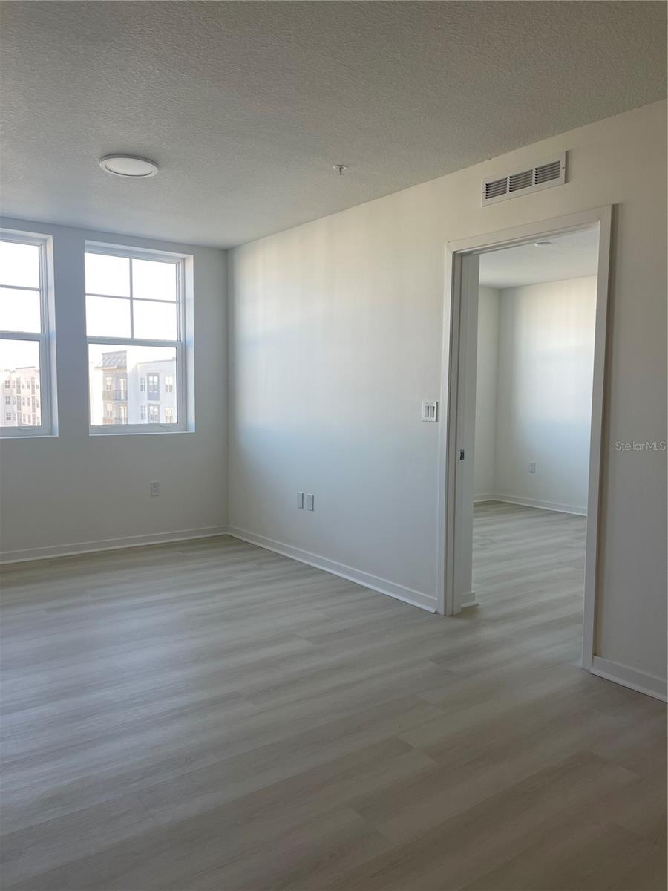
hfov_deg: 54.9
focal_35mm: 25
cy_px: 446
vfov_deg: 69.4
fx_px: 643
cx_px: 334
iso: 32
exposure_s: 1/125
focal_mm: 5.1
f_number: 1.6
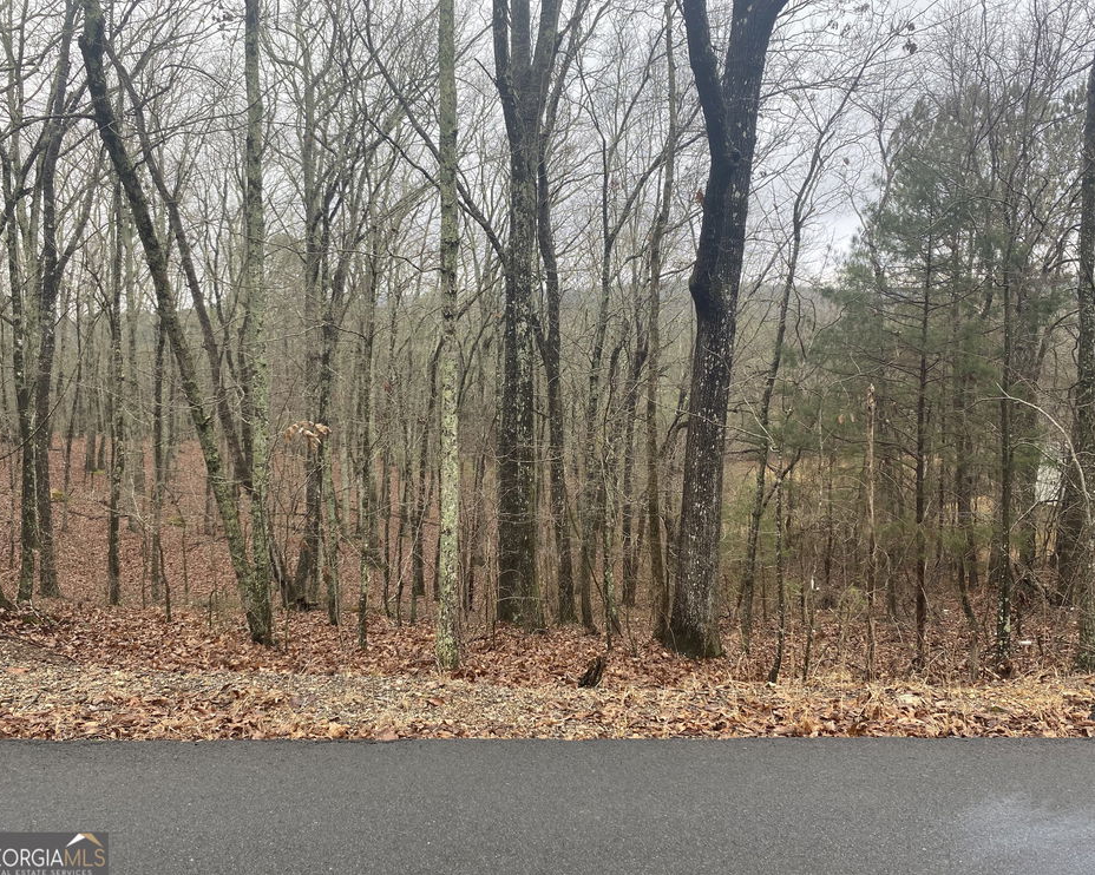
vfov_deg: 51.5
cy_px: 425
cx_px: 577
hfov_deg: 62.2
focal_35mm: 28
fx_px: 907
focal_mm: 4.25
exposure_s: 1/219
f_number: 1.8
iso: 32
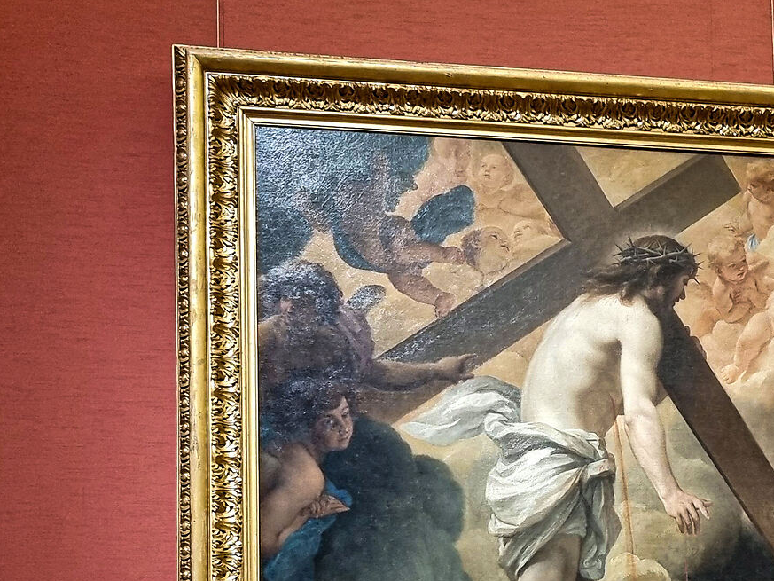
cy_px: 617
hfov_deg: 28.3
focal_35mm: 66
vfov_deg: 21.3
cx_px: 693
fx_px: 1476
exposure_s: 1/40
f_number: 1.8
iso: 500
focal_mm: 6.7
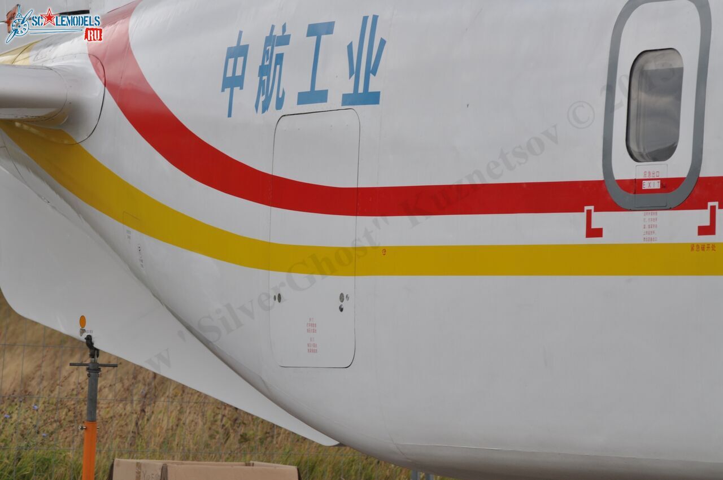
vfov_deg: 6.3
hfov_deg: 9.5
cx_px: 362
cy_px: 240
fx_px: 4363
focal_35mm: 218
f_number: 8
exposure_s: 1/200
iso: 200
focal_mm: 145
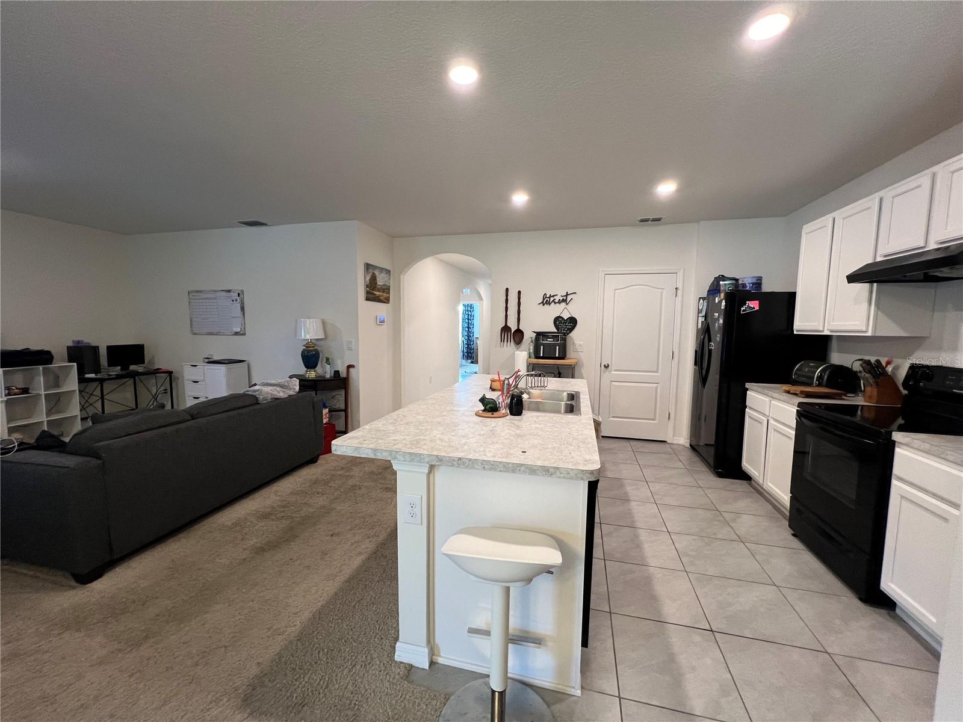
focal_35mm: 13
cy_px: 361
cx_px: 482
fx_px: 362
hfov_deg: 106.2
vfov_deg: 89.9
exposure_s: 1/60
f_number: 1.8
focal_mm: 1.57
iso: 160
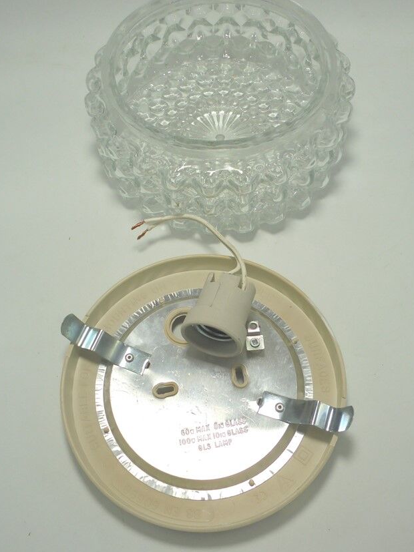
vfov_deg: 50.1
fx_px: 590
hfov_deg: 38.6
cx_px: 198
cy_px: 257
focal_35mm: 37
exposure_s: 1/200
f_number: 4
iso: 100
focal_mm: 6.1
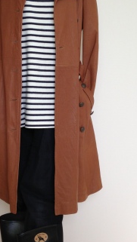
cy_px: 84
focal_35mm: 56
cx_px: 44
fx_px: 361
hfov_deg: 21.4
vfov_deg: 36.9
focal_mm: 4.13
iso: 64
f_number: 2.4
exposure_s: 1/60
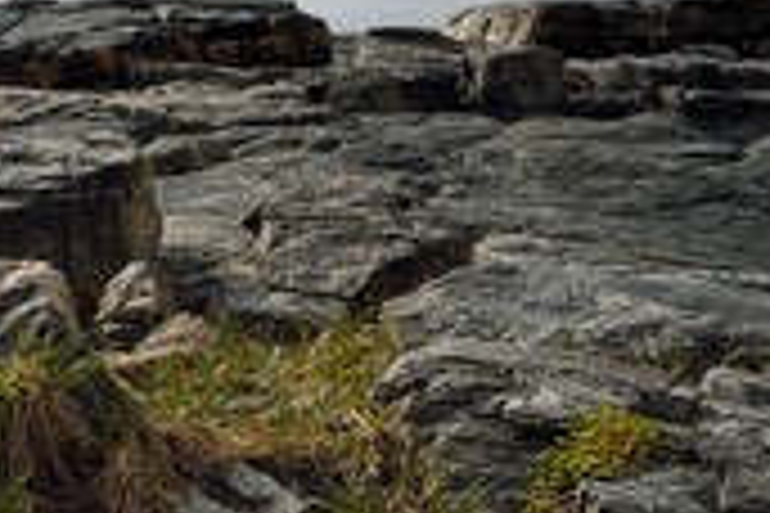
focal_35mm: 98
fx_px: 2096
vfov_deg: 13.8
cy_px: 27
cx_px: 32
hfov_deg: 20.3
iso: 200
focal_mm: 40
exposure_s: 1/320
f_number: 16
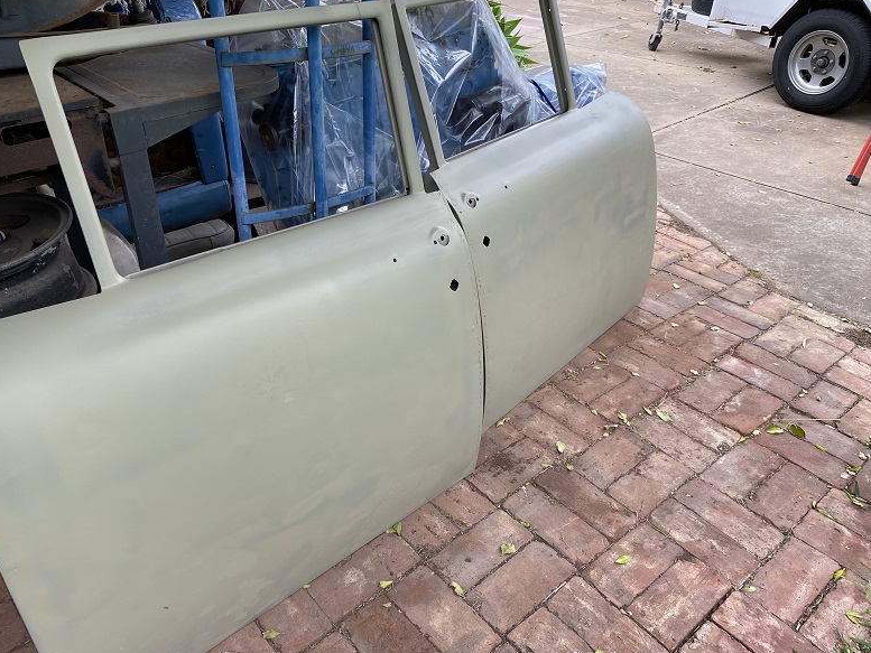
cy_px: 316
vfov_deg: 51.4
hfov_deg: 65.3
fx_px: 679
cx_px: 420
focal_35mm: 27
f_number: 1.8
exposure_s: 1/179
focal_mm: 4.25
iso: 32
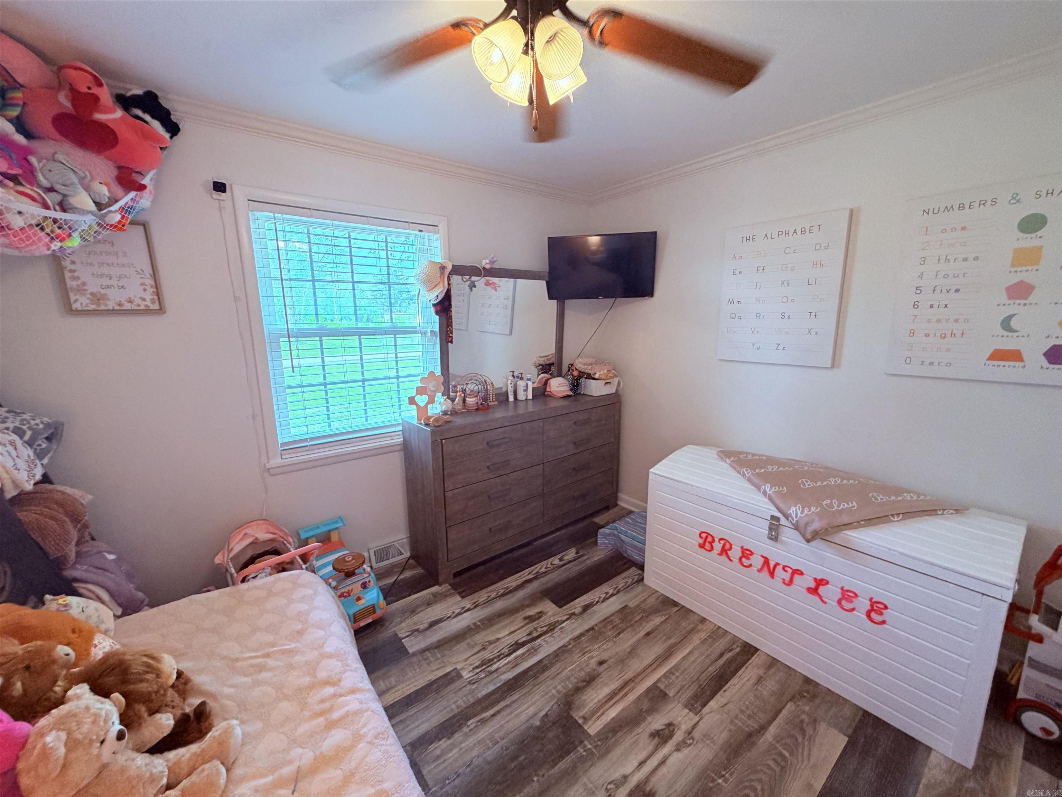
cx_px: 531
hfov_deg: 102.1
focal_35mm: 14
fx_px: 430
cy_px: 398
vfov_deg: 85.7
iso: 160
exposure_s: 1/60
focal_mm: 2.22
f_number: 2.2
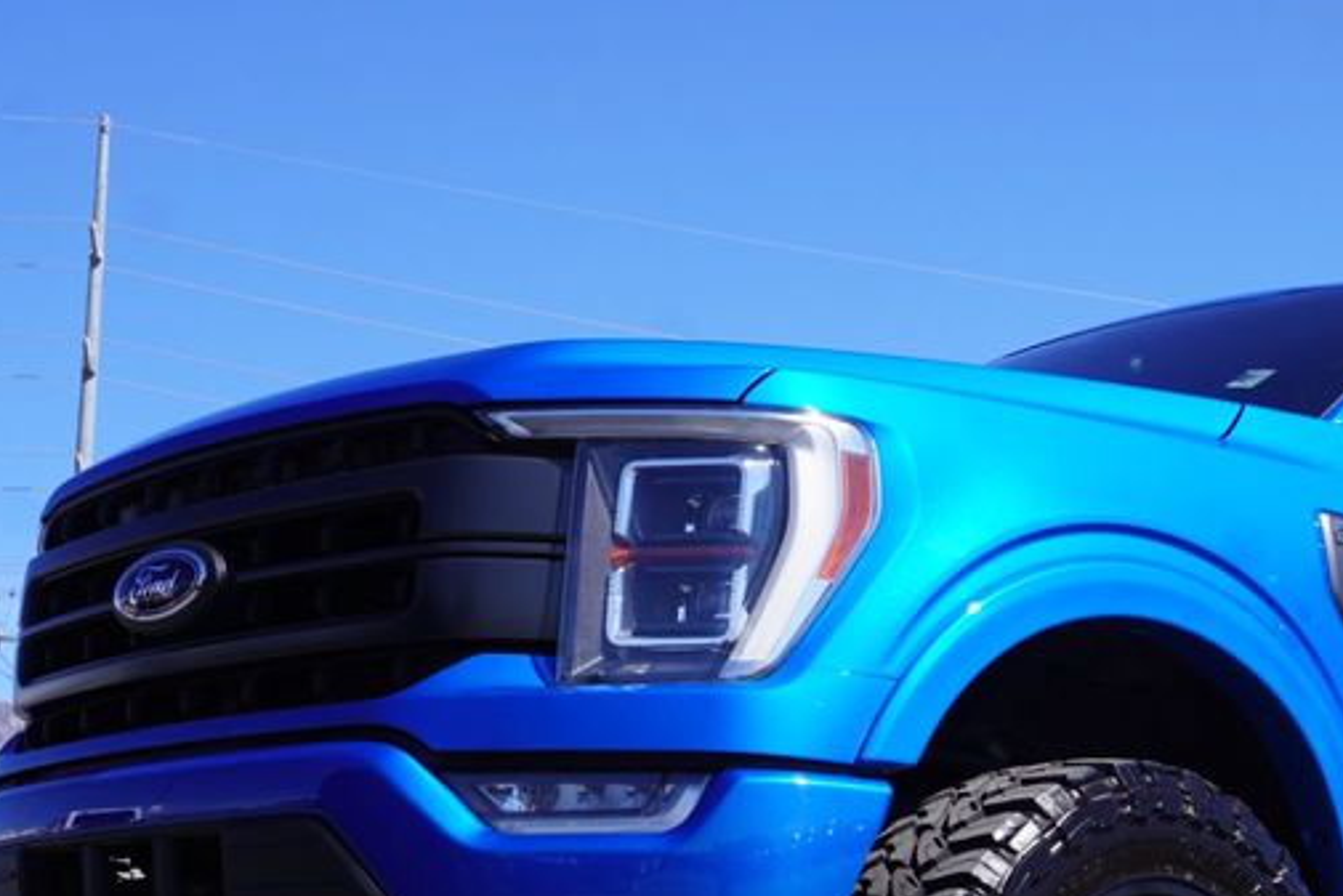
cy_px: 800
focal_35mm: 73
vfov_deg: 18.4
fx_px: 2724
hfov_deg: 27.0
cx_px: 1130
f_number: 10
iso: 100
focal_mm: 24
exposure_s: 1/125
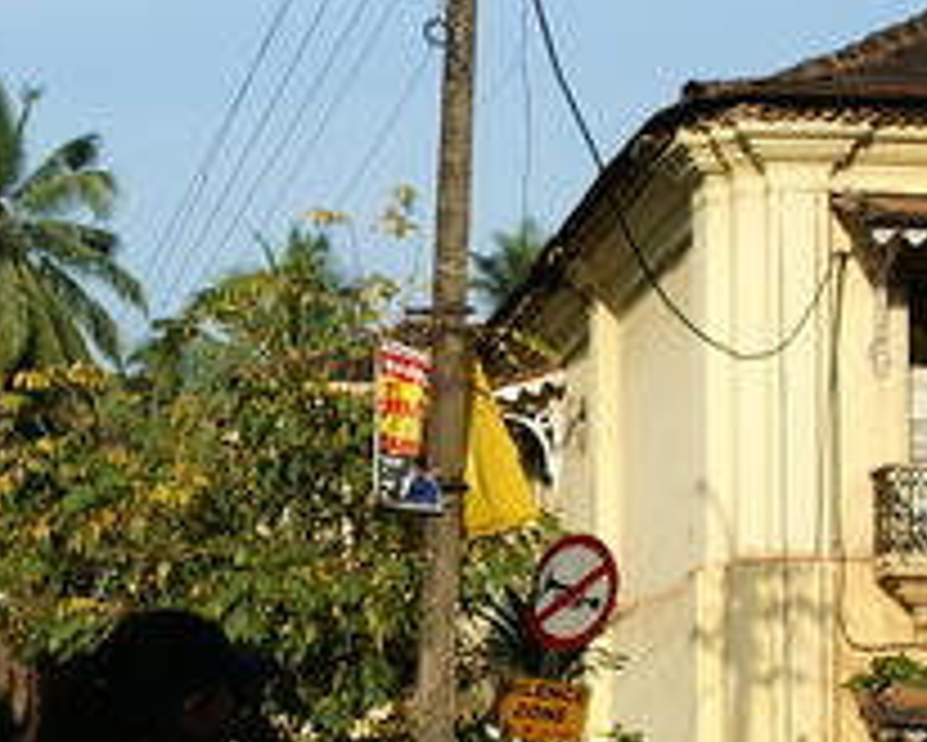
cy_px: 486
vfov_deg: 14.7
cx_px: 112
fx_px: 2882
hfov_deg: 18.0
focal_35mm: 105
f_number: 4.5
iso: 200
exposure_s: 1/1600
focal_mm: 24
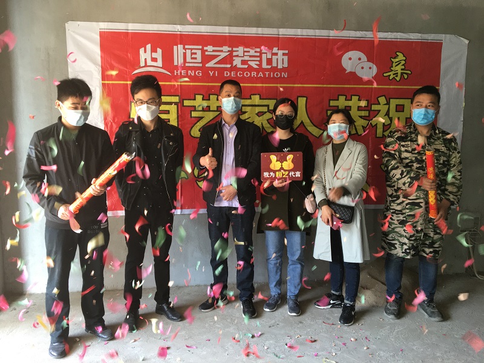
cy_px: 182
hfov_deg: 61.7
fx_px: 405
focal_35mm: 29
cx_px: 242
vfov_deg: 48.2
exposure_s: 1/33
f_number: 2.2
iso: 80
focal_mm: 4.15
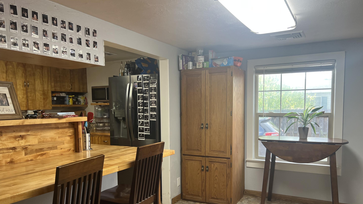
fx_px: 279
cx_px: 179
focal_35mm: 29
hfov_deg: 66.1
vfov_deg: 39.9
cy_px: 126
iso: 100
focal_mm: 5.7
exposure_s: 1/120
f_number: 1.5
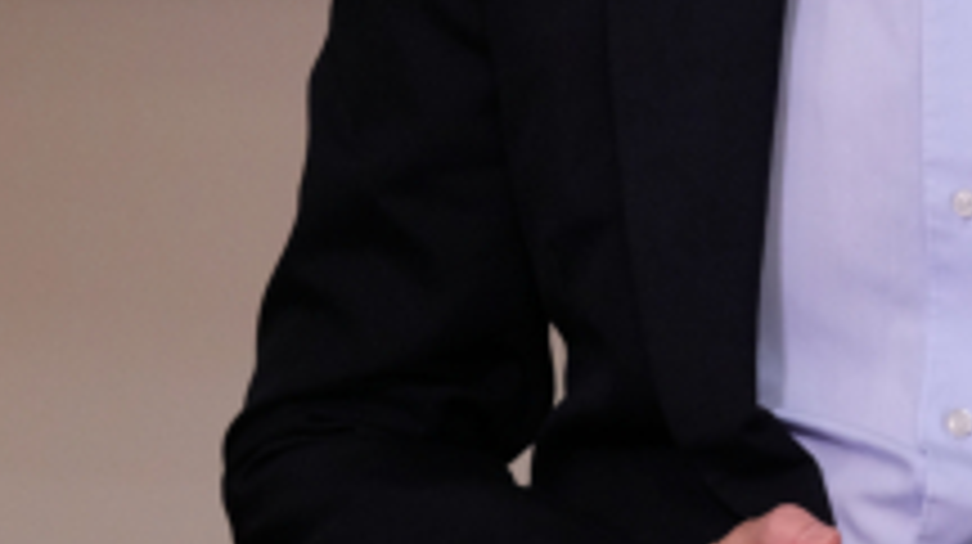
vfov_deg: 3.1
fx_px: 10119
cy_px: -94
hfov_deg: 5.5
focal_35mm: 393
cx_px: 688
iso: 3200
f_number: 5.4
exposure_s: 1/250
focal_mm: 90
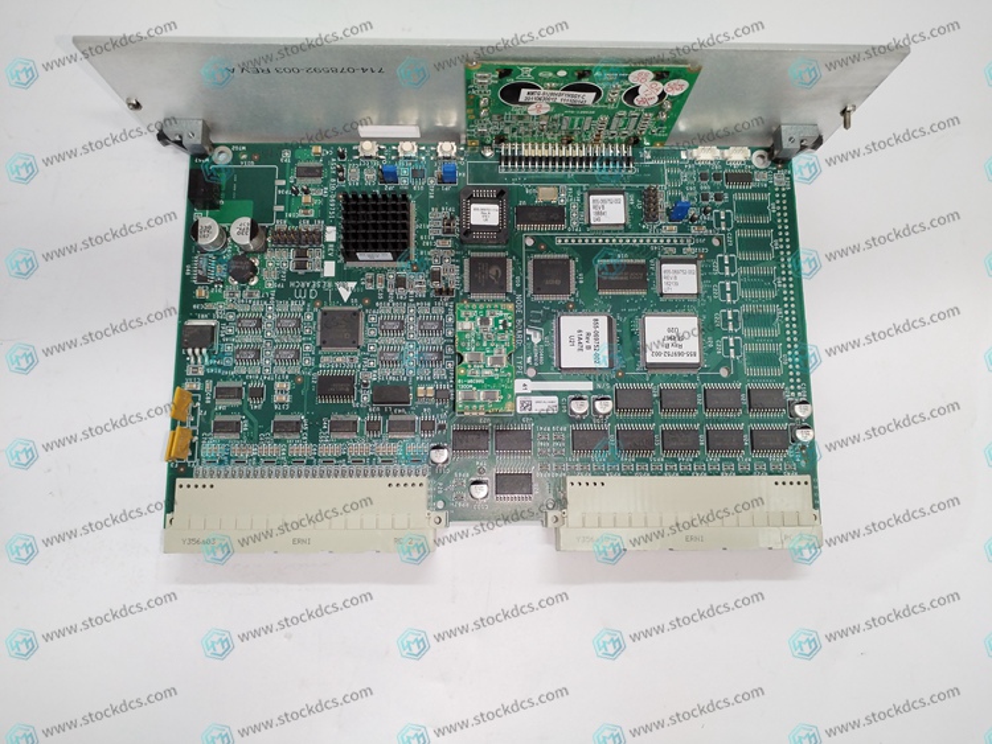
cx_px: 496
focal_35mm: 26
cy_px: 372
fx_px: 745
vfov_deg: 53.1
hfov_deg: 67.3
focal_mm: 4.75
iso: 320
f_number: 1.8
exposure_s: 1/50
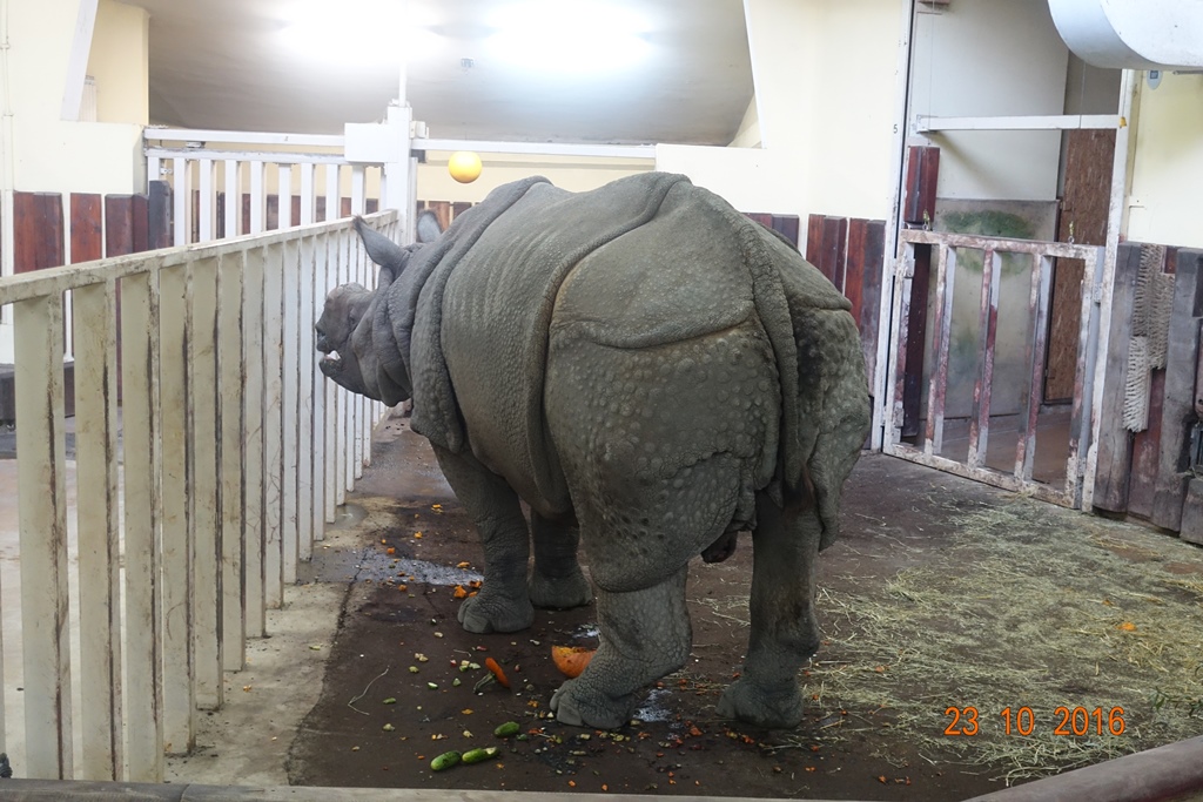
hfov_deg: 43.6
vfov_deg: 29.9
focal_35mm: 45
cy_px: 401
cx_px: 602
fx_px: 1504
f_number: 2.8
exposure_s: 1/20
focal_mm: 16.62
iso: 800
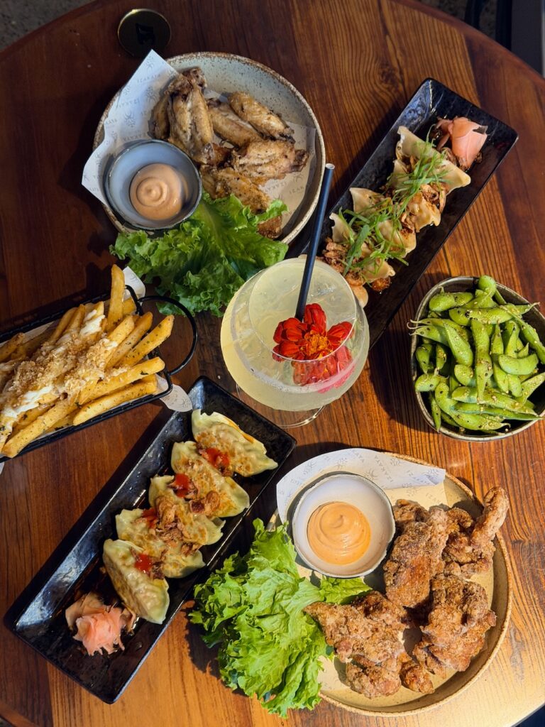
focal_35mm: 48
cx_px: 272
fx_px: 1008
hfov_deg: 30.3
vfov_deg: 39.7
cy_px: 364
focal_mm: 6.76
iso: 250
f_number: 1.78
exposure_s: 1/40
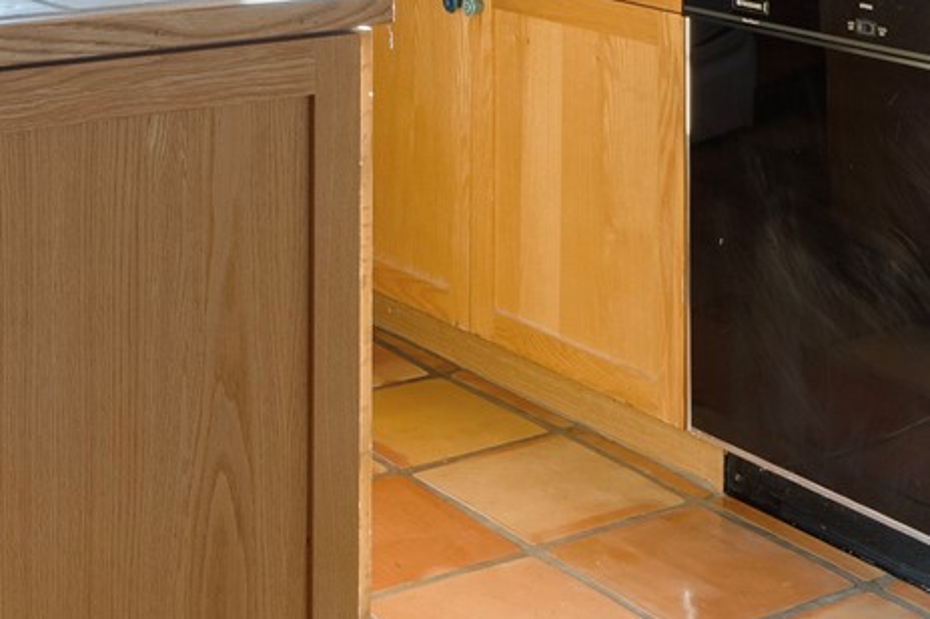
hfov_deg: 26.6
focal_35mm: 75
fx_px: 1937
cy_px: -331
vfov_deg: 16.4
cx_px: 205
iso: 250
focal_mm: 16
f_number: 9
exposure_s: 1/25
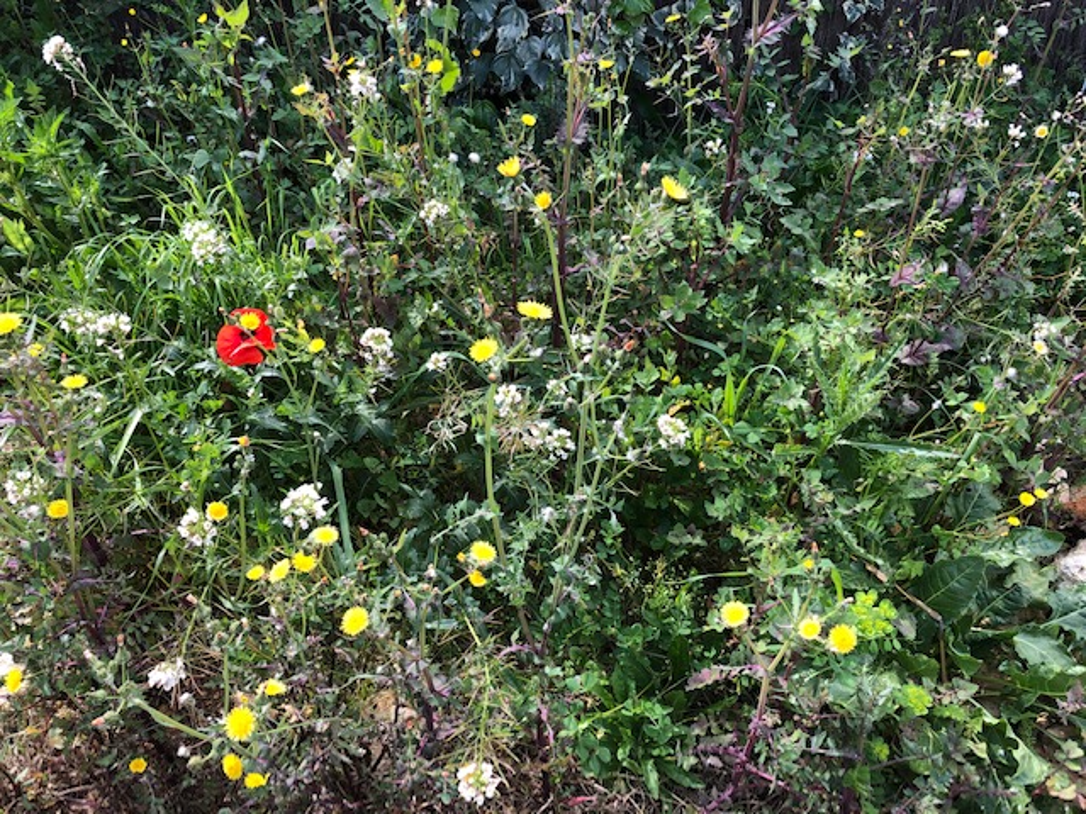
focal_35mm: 28
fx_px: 878
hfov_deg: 63.4
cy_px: 407
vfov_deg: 49.7
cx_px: 543
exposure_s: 1/286
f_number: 1.8
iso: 20
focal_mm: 3.99
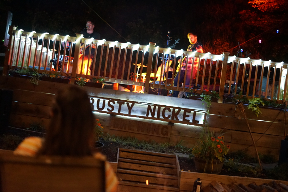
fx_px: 400
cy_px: 96
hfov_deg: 39.6
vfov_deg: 27.0
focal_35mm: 50
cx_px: 144
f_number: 2
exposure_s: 1/60
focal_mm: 50
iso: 6400
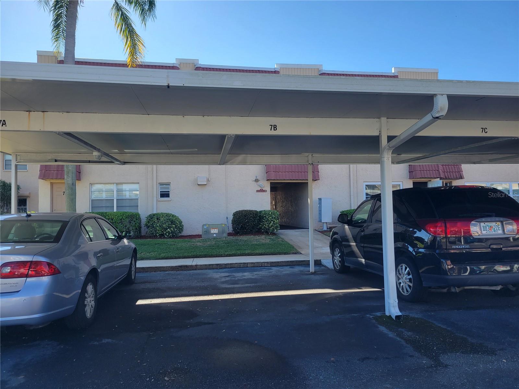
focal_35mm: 26
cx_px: 260
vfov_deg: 53.1
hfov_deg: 67.3
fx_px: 390
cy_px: 194
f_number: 1.8
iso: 40
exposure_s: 1/756
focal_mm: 5.4
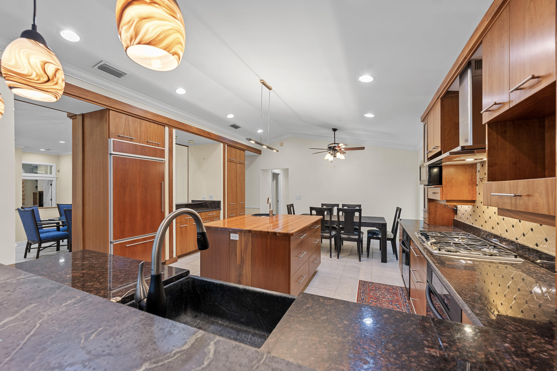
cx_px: 278
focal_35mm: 14
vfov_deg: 81.2
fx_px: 217
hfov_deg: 104.3
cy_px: 186
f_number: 7.1
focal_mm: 14
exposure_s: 1/4
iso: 500
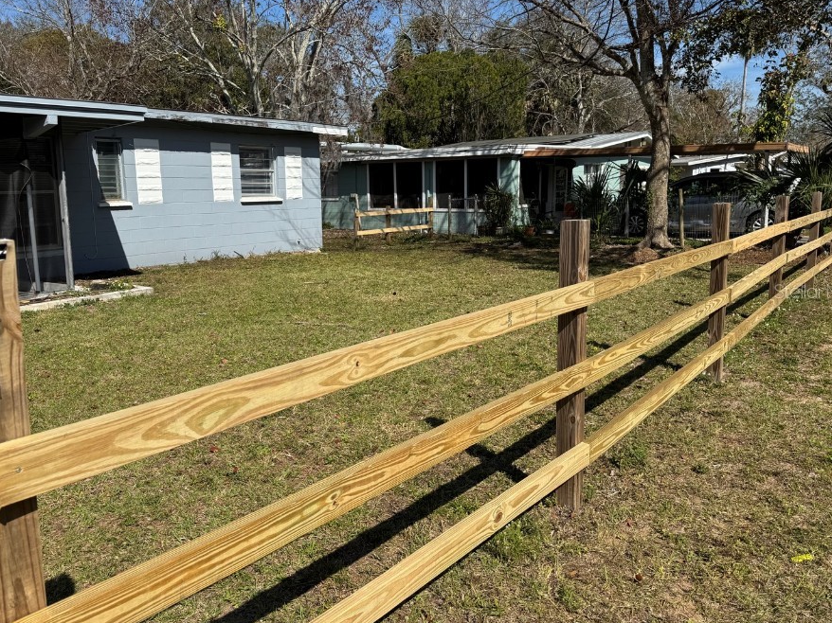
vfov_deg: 49.7
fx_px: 673
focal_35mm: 28
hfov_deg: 63.3
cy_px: 291
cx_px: 378
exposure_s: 1/5348
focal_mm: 6.76
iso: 80
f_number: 1.78
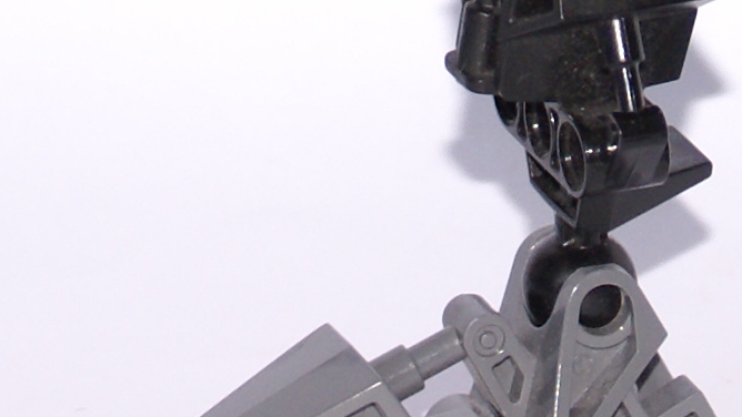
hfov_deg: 4.7
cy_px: -774
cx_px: 450
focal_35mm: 456
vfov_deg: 2.6
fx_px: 8973
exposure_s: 1/125
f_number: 5.6
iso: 400
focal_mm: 50
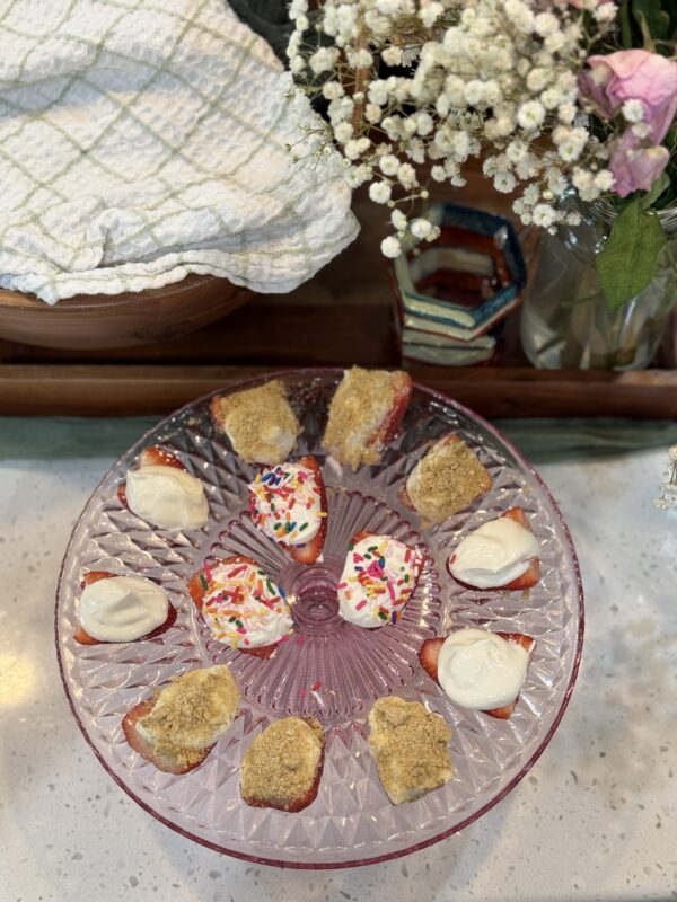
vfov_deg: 39.7
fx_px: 1252
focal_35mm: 48
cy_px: 451
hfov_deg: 30.3
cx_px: 338
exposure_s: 1/60
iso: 80
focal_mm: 6.76
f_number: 1.78
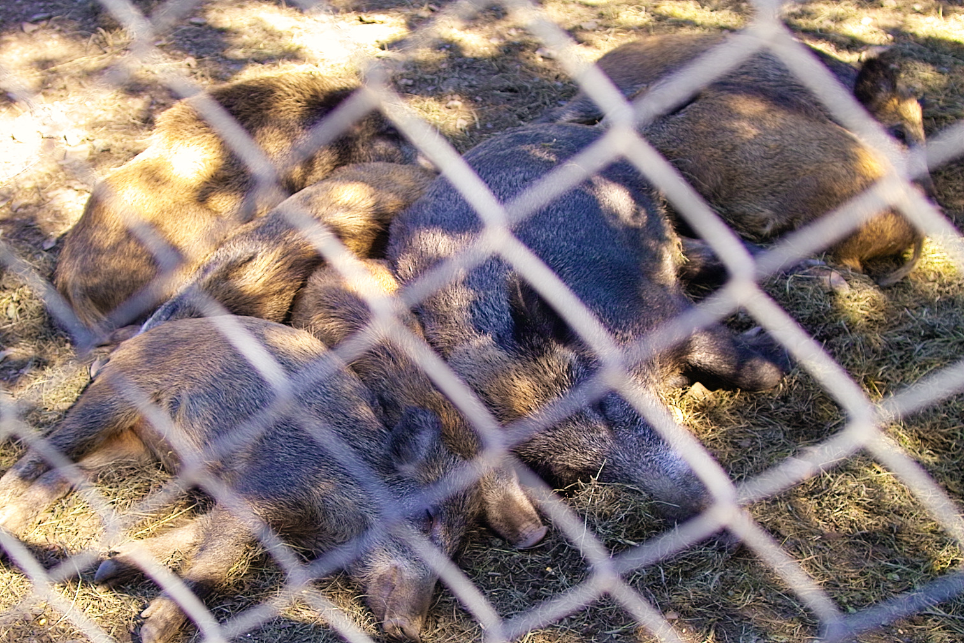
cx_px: 482
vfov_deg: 20.0
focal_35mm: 68
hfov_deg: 29.7
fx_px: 1821
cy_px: 322
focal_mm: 40
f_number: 4
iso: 100
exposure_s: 1/60
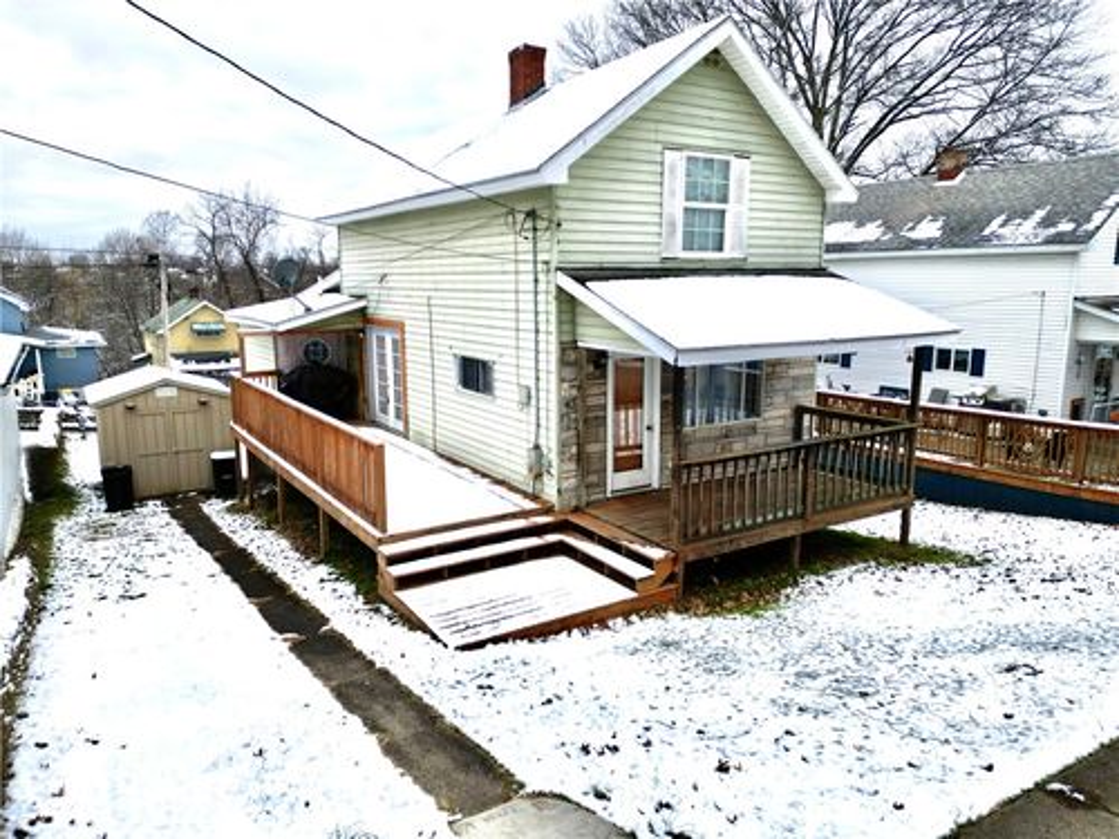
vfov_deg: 56.8
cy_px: 420
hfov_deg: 71.6
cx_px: 560
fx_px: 776
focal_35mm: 24
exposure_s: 1/725
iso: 100
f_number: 1.7
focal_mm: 6.72
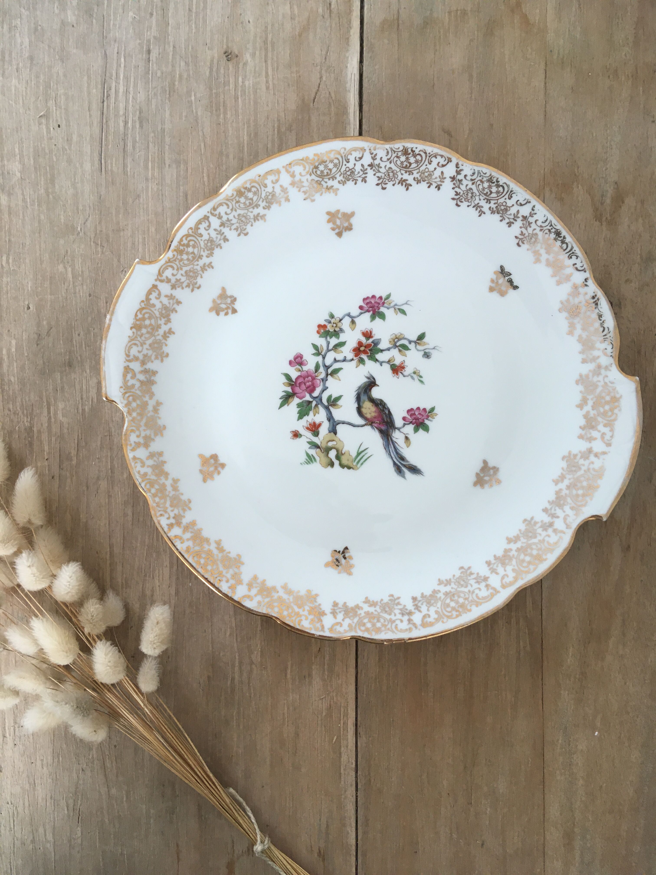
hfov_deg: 48.2
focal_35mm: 29
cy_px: 438
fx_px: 733
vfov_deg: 61.7
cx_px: 328
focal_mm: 4.15
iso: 40
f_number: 2.2
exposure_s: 1/33
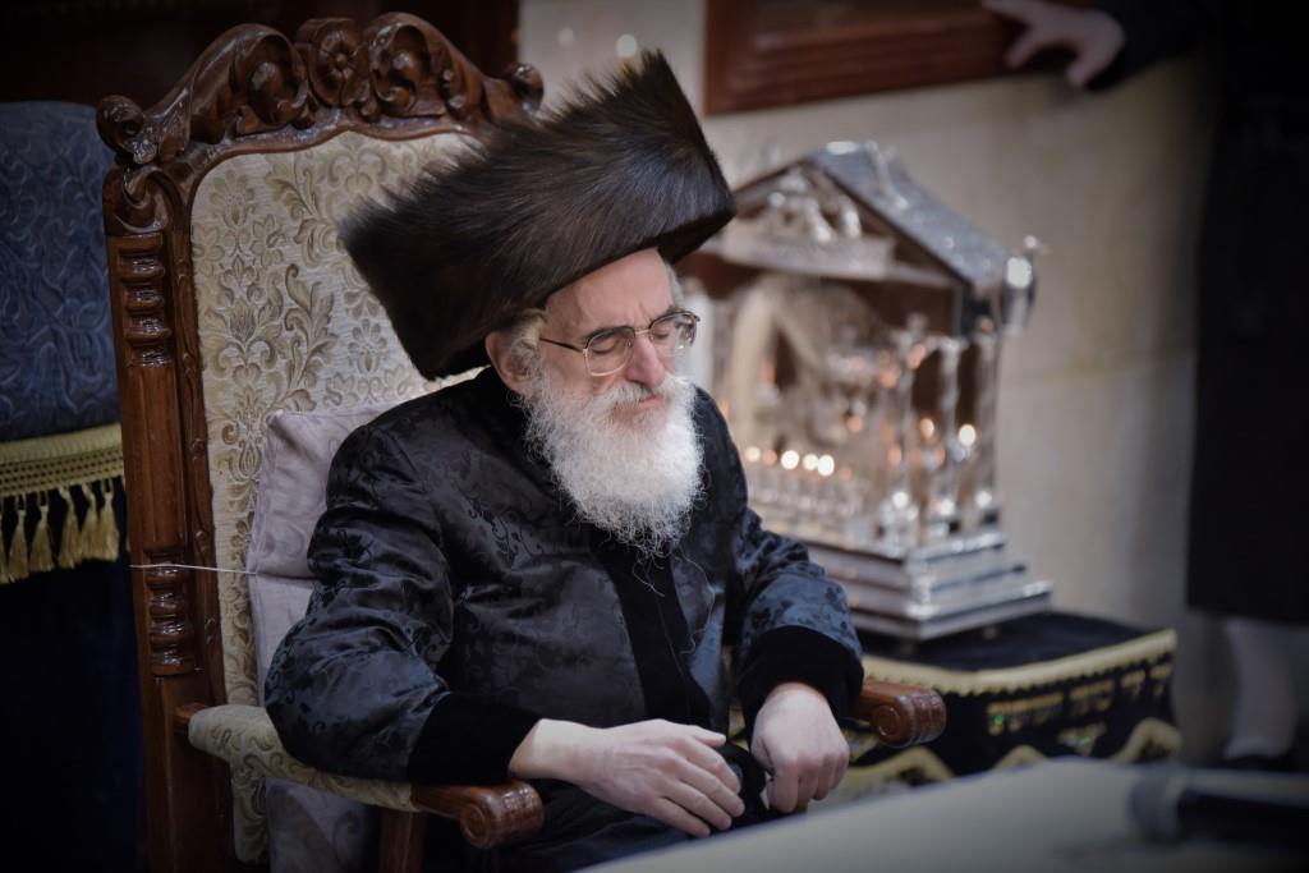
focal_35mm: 185
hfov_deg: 11.1
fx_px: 6727
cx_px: 654
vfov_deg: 7.4
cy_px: 436
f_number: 2.8
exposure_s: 1/250
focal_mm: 185
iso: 1250
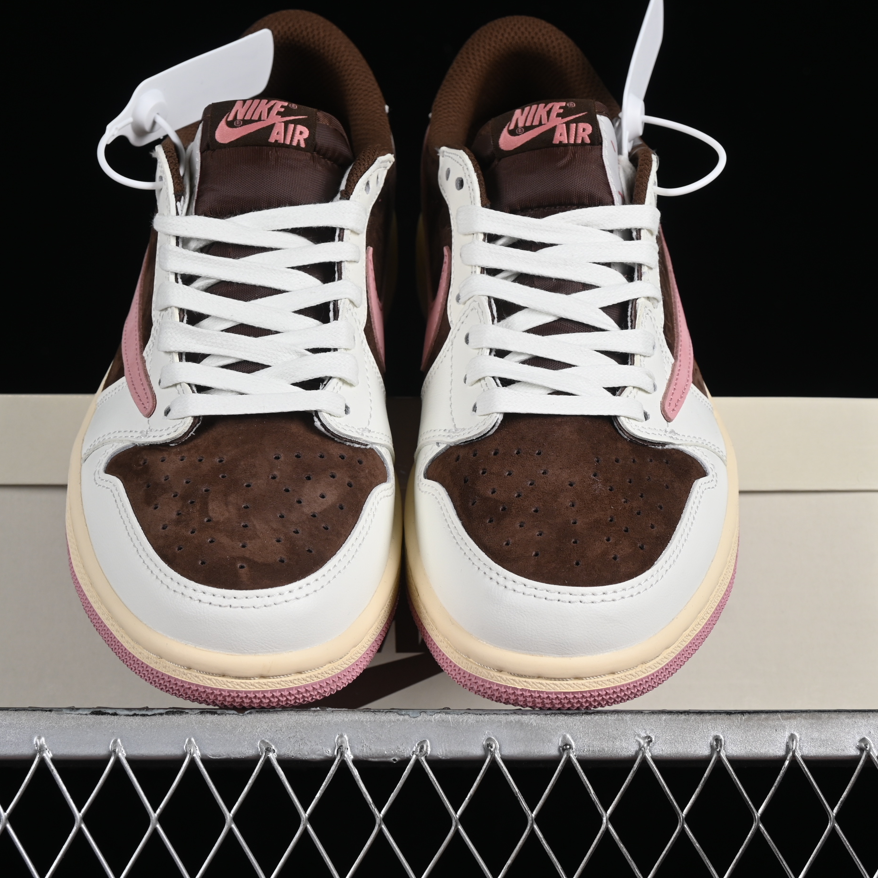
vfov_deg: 18.1
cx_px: 401
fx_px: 2755
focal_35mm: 96
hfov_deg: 18.1
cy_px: 440
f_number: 8
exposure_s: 1/80
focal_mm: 50
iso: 160
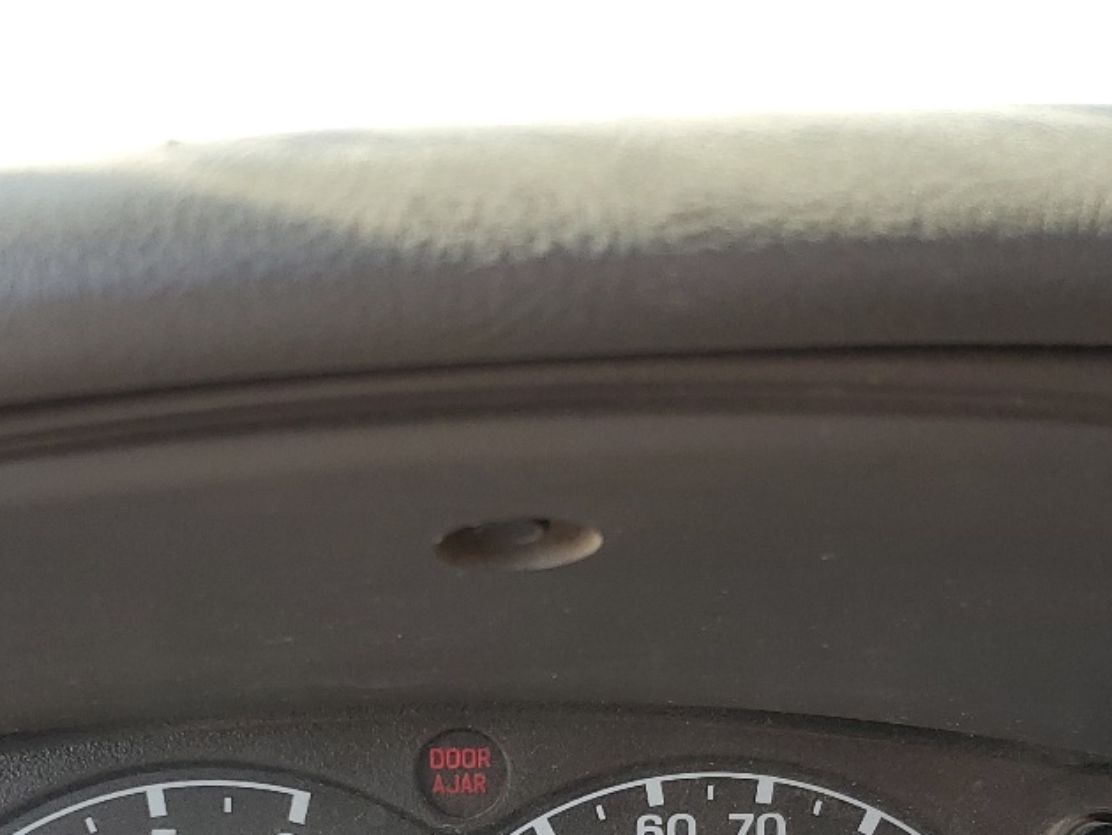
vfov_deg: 21.0
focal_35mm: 66
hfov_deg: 29.4
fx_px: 2121
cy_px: 966
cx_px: 512
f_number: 1.5
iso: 50
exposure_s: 1/286
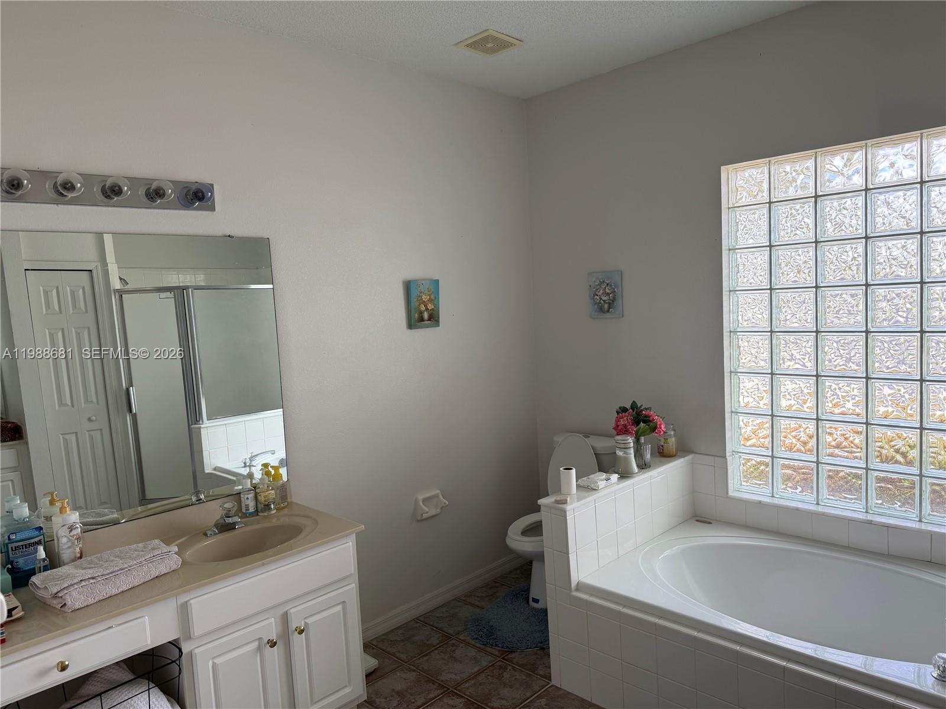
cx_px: 473
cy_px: 354
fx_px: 656
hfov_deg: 71.6
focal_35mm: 24
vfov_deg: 56.8
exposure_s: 1/222
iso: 80
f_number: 1.78
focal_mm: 6.76
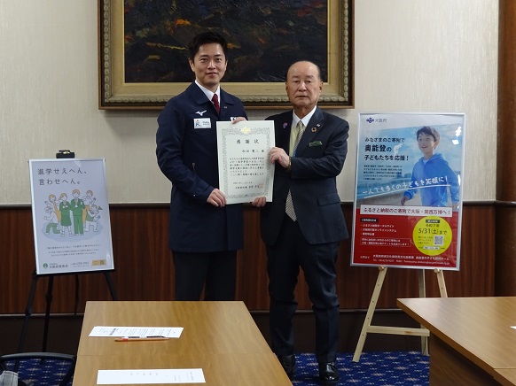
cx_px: 258
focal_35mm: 93
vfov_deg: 15.9
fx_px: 1386
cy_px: 193
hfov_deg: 21.1
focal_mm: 15.92
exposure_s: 1/50
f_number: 5
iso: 800
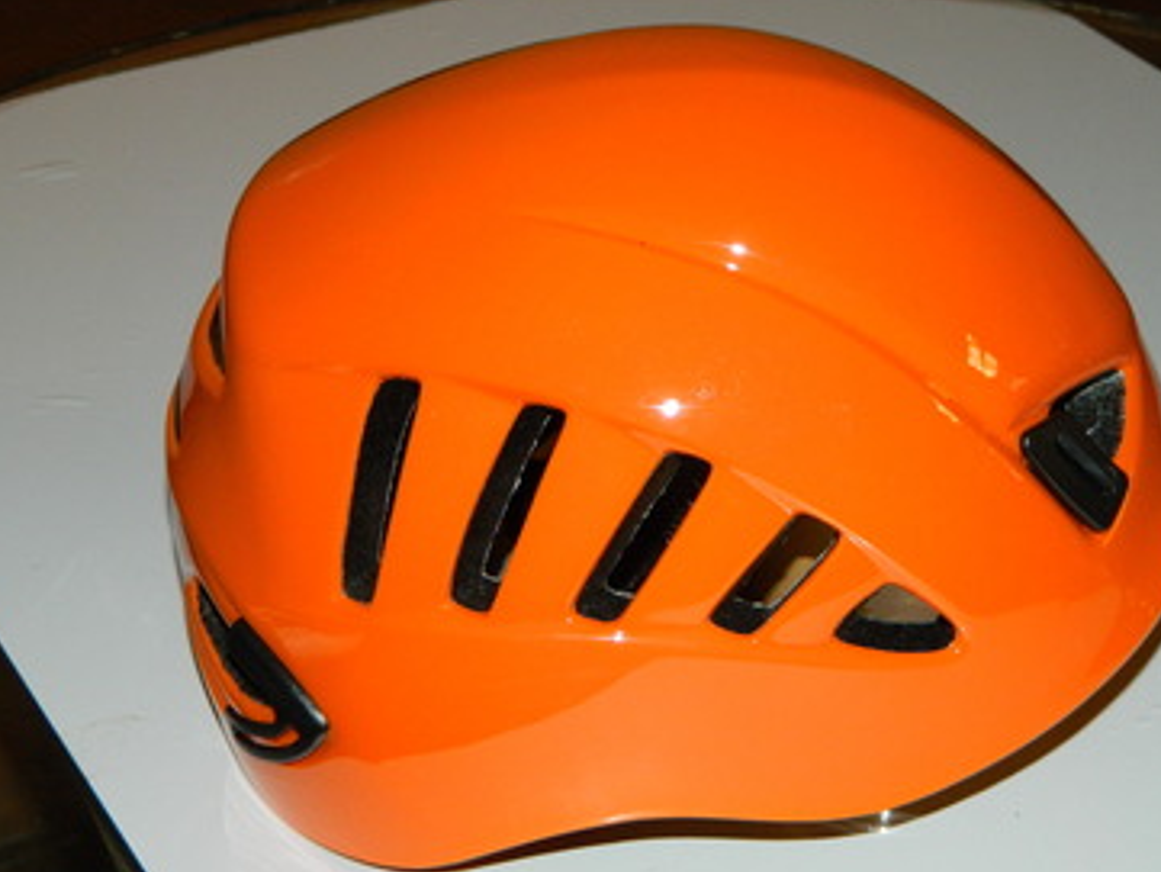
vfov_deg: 18.7
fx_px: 2650
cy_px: 484
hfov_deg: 24.6
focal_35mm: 79
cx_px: 720
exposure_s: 1/50
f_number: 3.8
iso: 200
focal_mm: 10.2
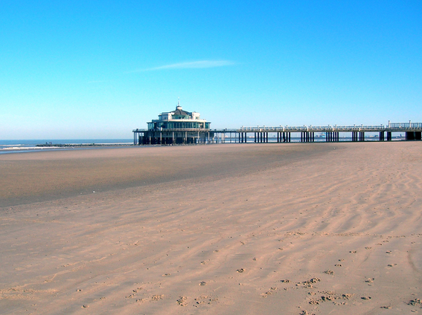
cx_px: 206
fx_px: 438
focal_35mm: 36
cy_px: 154
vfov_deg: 39.6
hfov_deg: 51.4
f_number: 4.9
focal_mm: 5.7
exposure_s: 1/388
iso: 50
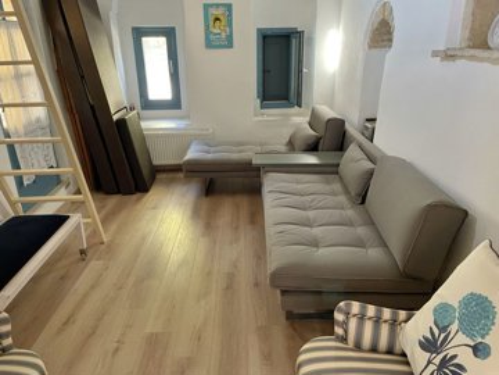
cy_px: 188
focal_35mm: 26
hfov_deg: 67.3
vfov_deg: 53.1
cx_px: 250
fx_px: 375
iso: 320
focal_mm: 4.2
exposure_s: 1/60
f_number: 1.6
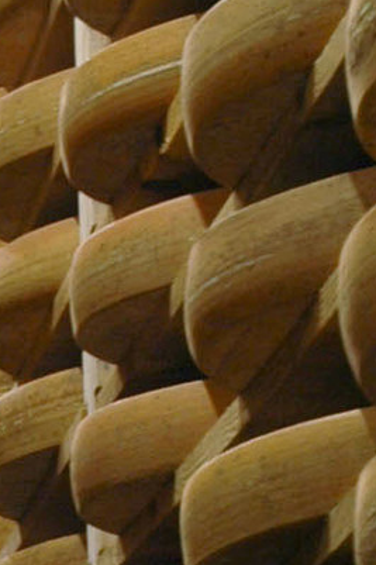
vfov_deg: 7.3
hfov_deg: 4.9
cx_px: -517
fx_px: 4233
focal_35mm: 270
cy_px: 1161
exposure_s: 1.6
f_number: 5.6
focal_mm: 30
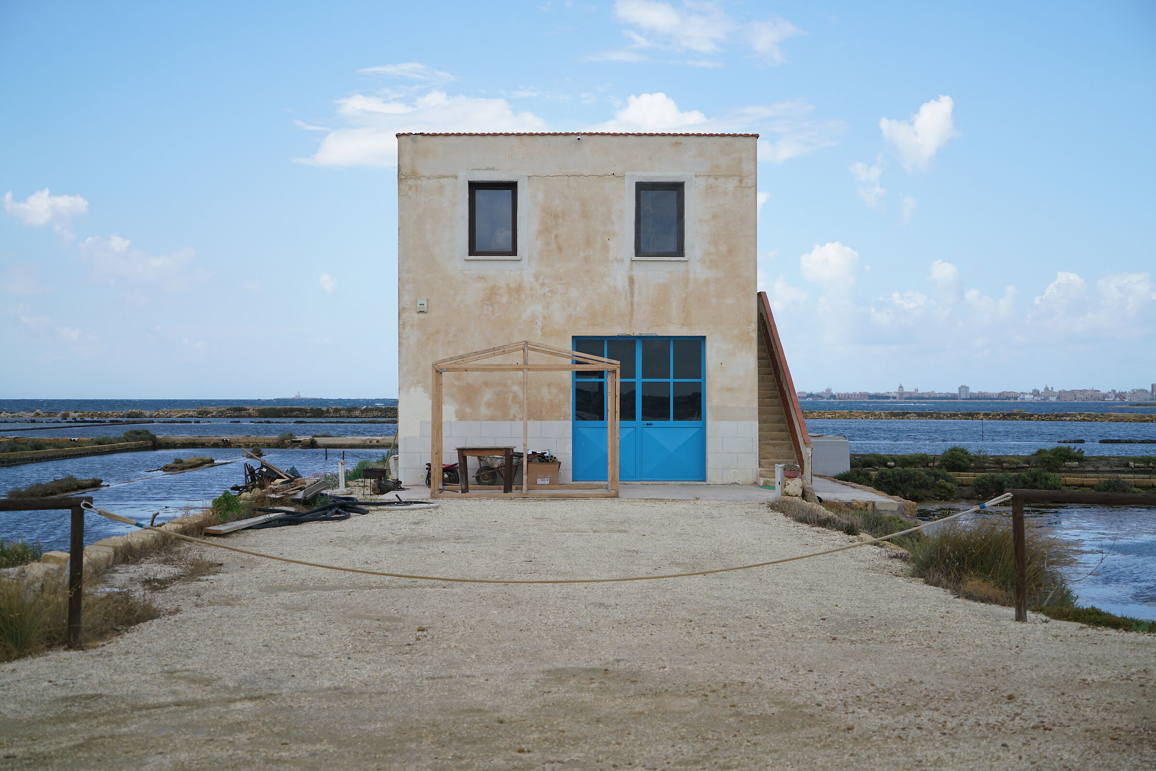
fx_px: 1445
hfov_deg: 43.6
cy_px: 386
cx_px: 578
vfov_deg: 29.9
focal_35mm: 45
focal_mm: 45
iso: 125
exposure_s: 1/800
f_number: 4
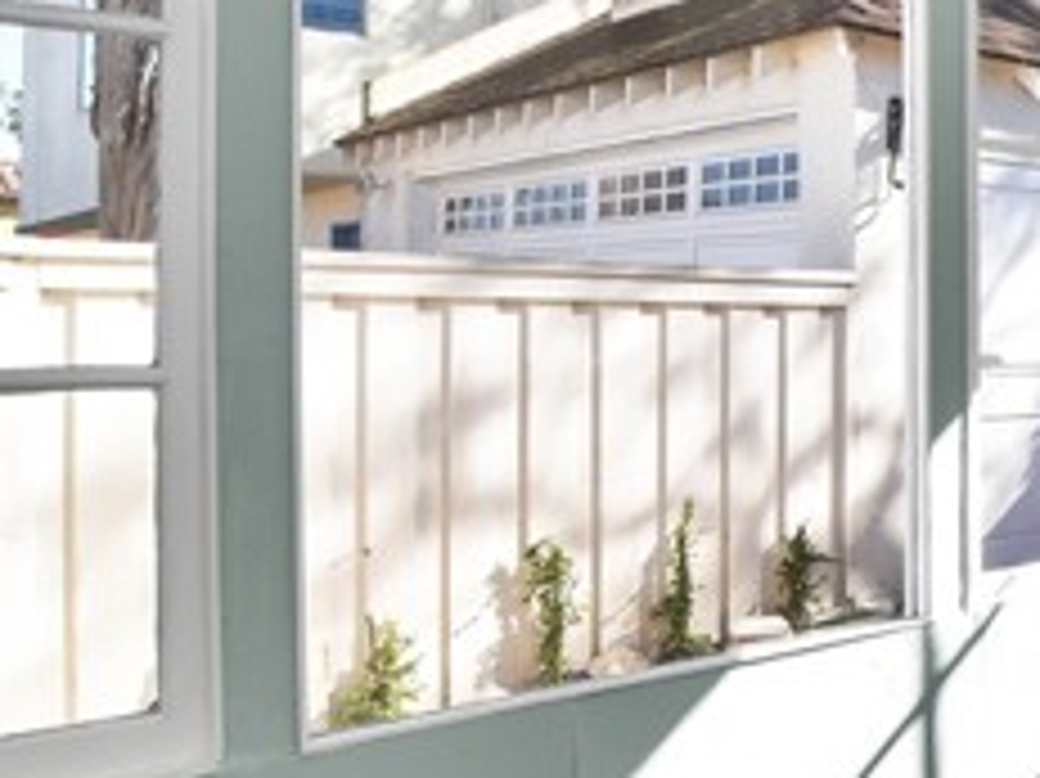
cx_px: 1333
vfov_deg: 35.7
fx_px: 1201
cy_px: 495
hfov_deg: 34.3
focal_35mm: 40
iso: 250
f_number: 8
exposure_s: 1/250
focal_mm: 10
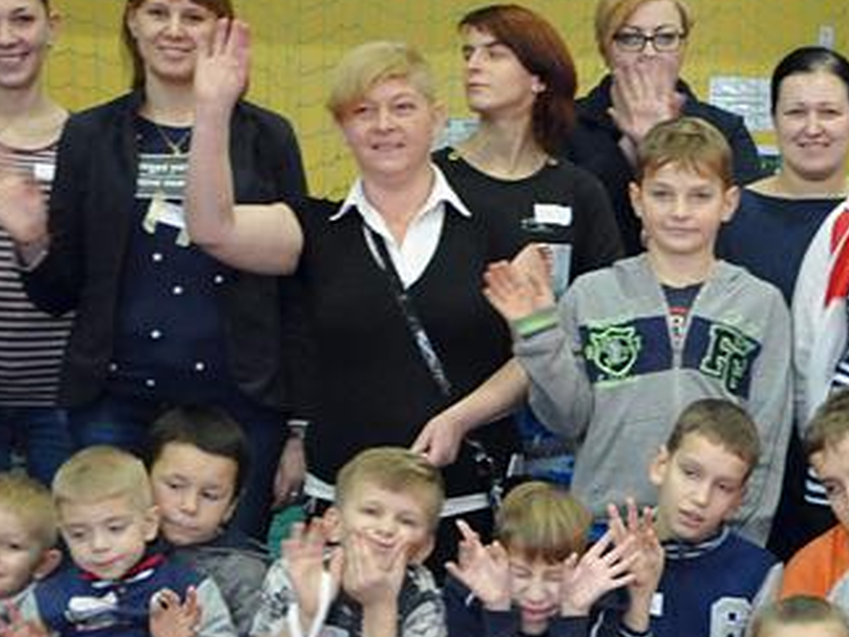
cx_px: 975
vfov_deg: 9.8
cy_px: 533
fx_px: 3703
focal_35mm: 151
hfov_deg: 12.8
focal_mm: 40
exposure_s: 1/80
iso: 3200
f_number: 4.5
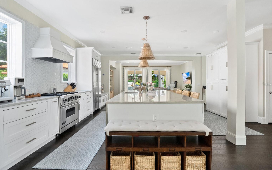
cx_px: 138
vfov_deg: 68.0
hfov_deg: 94.4
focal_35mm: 17
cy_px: 84
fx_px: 126
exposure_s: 1/1000
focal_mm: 16
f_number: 2.8
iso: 12800
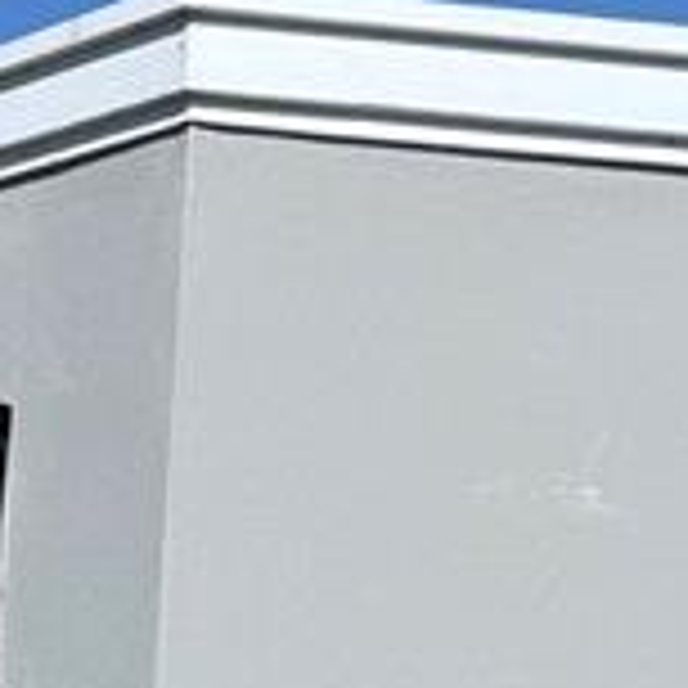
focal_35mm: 142
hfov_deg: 9.7
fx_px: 3193
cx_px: -1304
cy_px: 1007
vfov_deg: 11.8
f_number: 1.78
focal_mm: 6.76
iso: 80
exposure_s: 1/8130
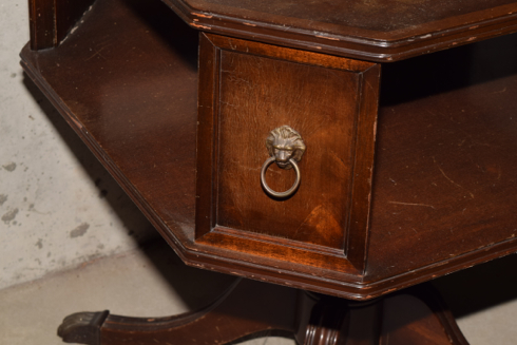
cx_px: 301
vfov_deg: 12.7
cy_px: 146
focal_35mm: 108
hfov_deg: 19.0
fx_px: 1546
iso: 100
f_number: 9
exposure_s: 1/125
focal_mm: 55
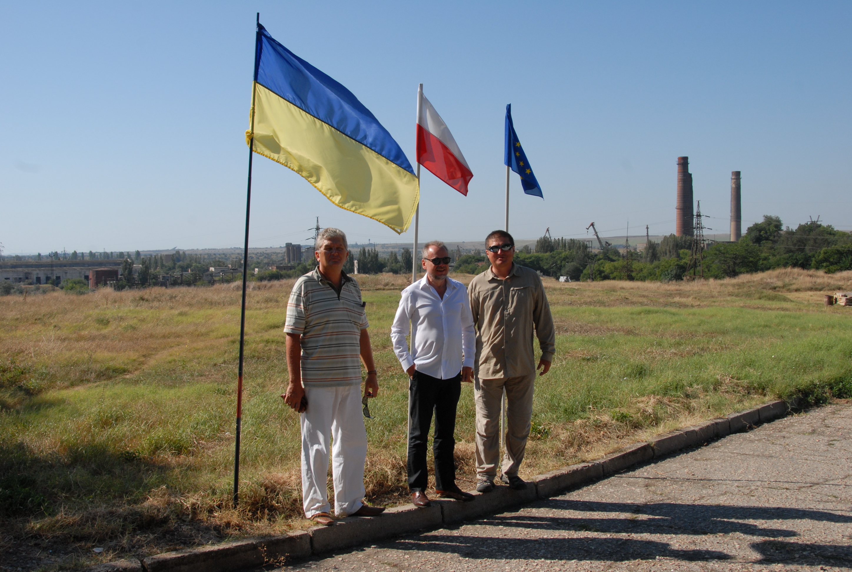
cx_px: 426
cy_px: 286
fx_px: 854
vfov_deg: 37.0
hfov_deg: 53.0
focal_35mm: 36
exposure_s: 1/400
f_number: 11
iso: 250
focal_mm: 24
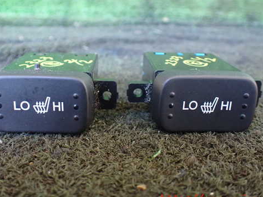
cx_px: 120
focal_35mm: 38
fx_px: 289
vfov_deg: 37.6
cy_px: 82
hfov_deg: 48.9
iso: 800
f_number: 2.3
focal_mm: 5.4
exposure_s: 1/30
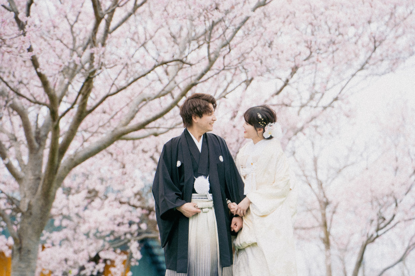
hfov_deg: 12.1
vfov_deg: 8.1
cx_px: 208
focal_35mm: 170
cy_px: 138
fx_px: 1959
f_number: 5
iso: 1600
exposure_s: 1/2500
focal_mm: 170
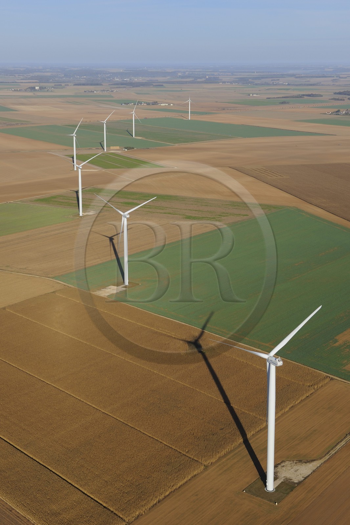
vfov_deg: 41.1
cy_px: 262
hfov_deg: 28.1
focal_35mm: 48
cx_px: 175
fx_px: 700
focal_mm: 48
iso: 200
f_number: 8
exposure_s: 1/640
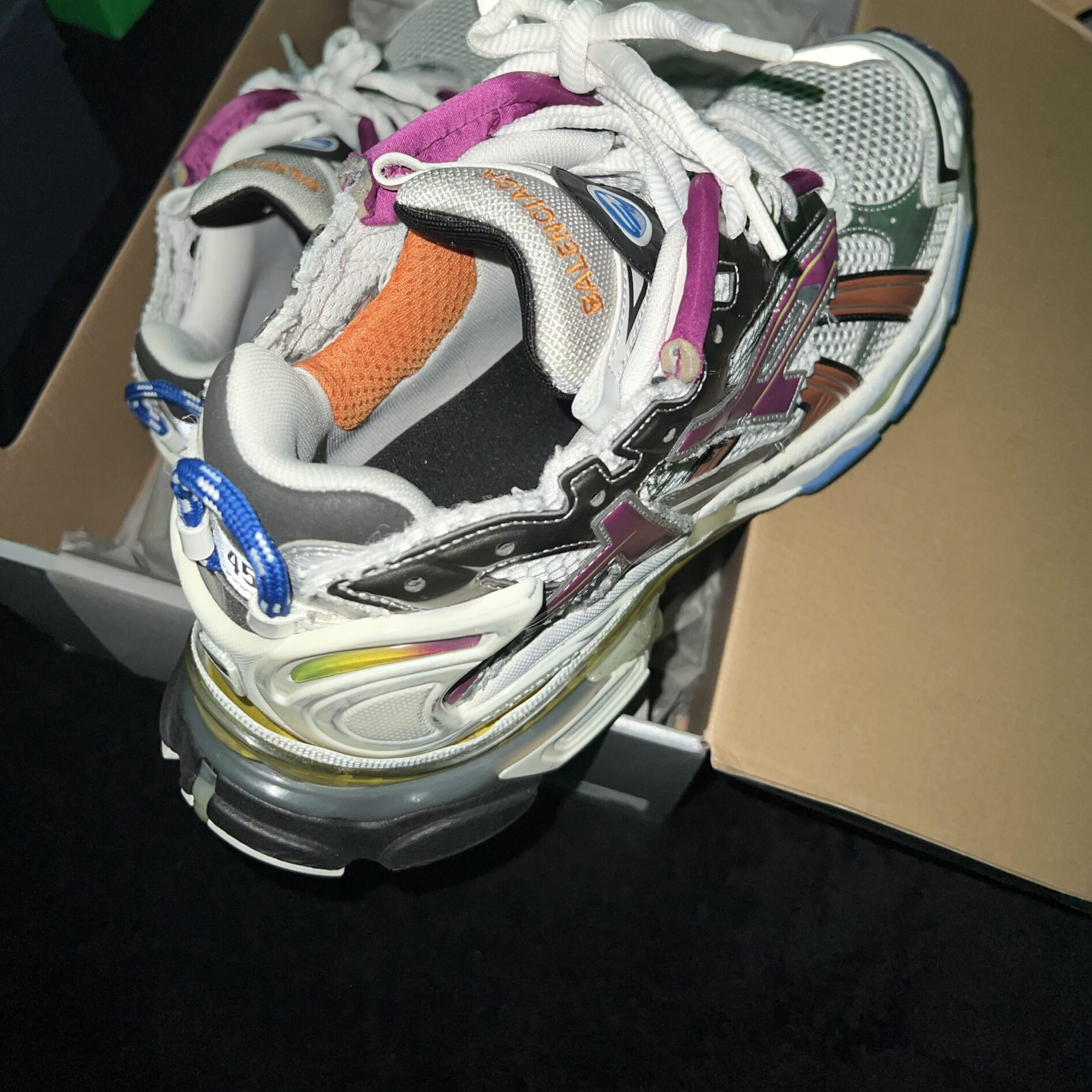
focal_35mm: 31
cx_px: 548
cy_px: 386
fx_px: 1106
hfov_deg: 52.5
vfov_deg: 51.8
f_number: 1.5
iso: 32
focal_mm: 5.7
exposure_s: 1/4
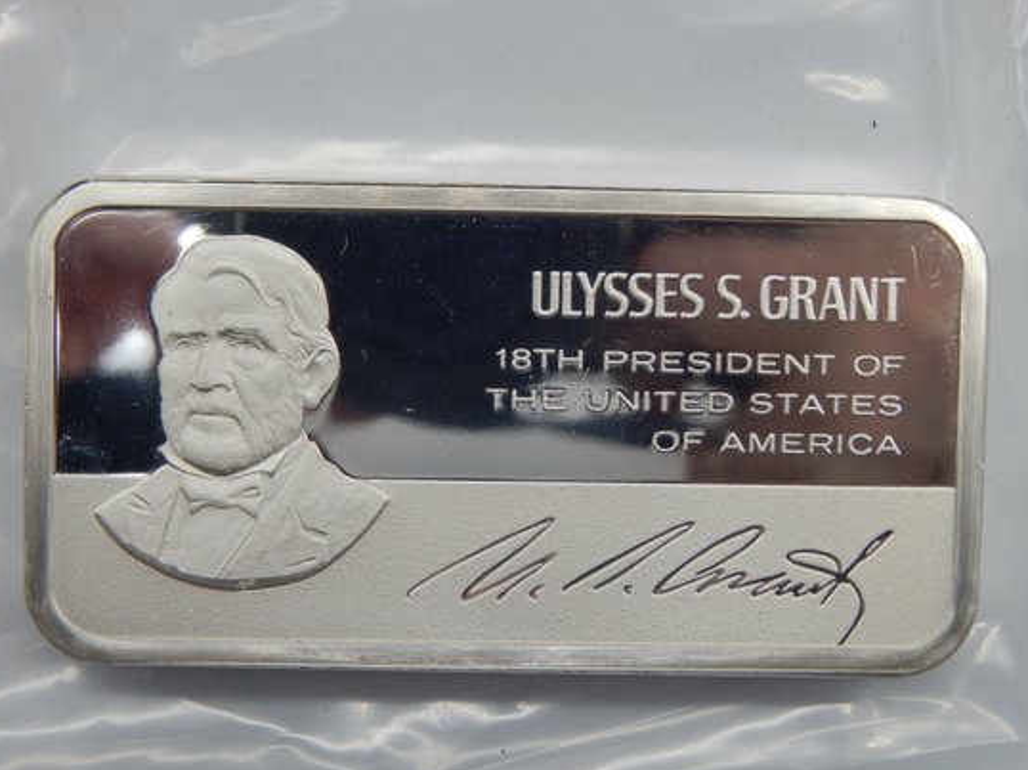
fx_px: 2612
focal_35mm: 88
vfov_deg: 16.8
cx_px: 521
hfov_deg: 22.3
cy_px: 419
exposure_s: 1/250
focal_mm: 13.5
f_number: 4.2
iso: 200
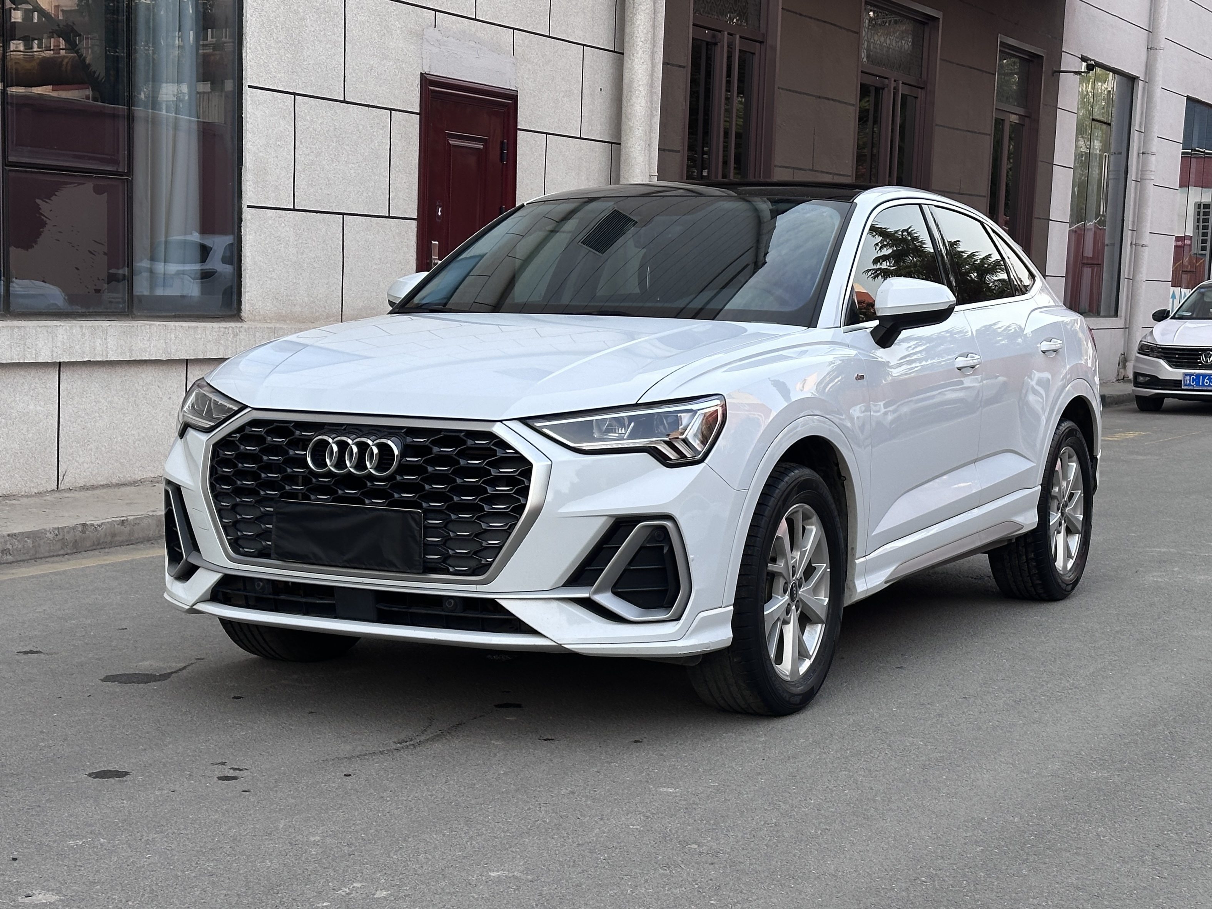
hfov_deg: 39.7
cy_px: 454
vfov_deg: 30.3
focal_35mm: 48
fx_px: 1680
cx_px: 606
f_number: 1.78
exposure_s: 1/299
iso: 64
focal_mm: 6.86
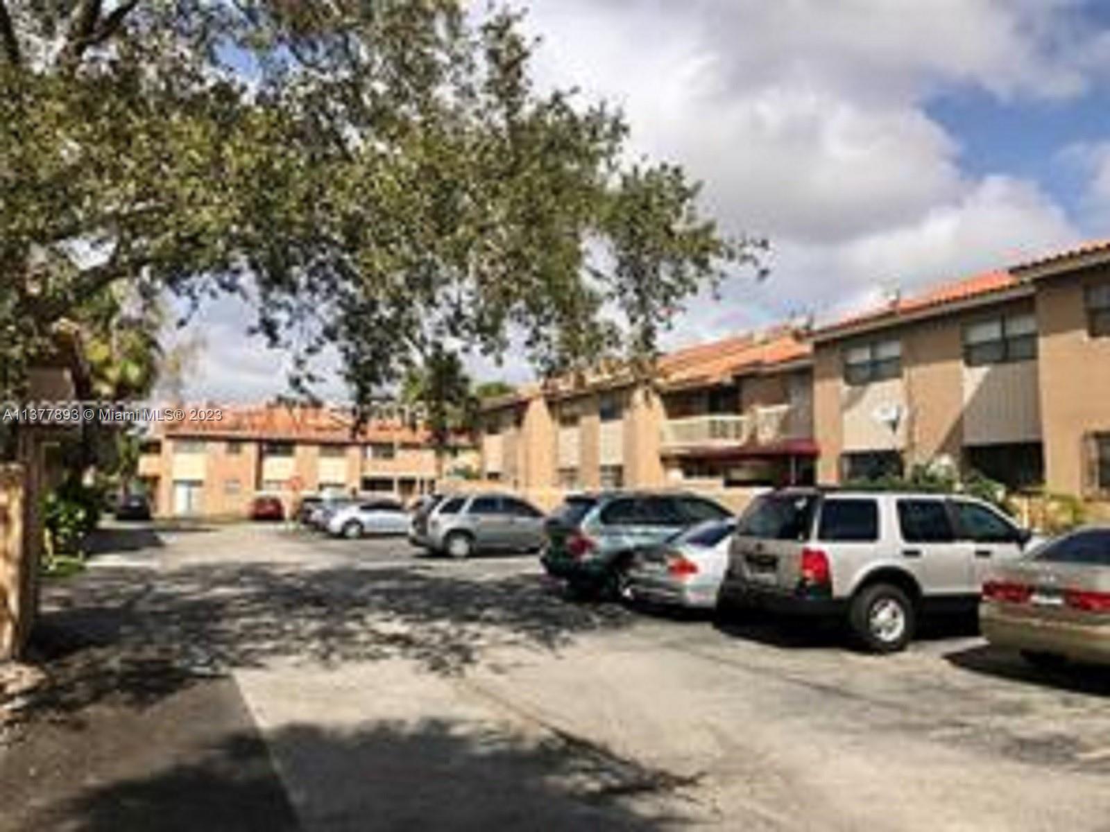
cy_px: 416
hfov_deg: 63.4
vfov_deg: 49.7
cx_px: 555
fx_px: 898
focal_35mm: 28
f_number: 1.8
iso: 20
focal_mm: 3.99
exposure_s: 1/3690
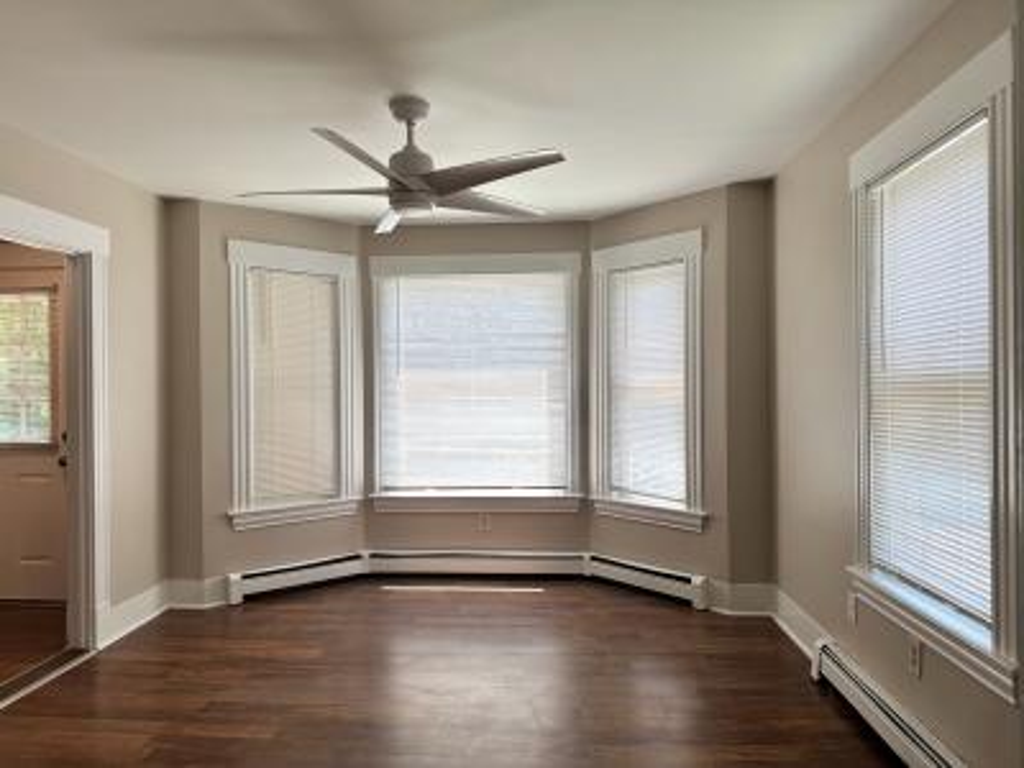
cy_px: 384
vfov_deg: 56.8
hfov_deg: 71.6
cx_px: 512
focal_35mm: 24
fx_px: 710
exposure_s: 1/338
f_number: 1.78
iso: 80
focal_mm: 6.76
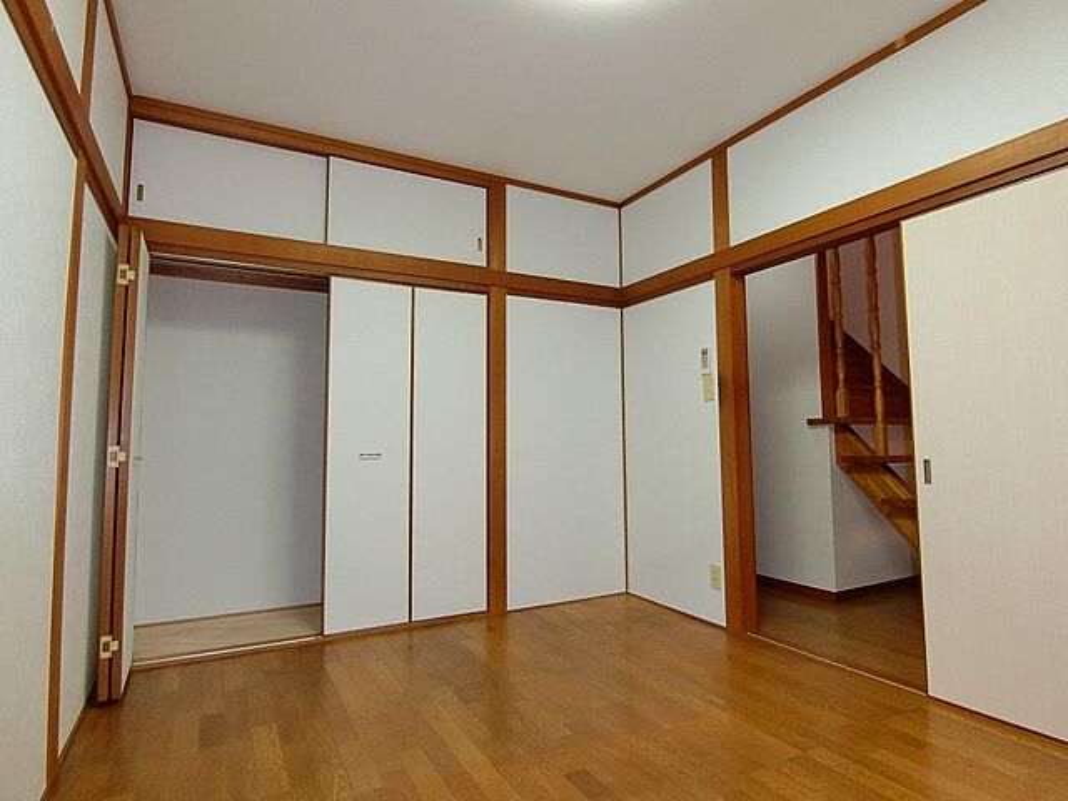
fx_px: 586
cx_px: 534
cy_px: 400
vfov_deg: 68.7
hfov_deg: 84.7
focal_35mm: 19
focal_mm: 4.06
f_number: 2.7
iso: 400
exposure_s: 1/125
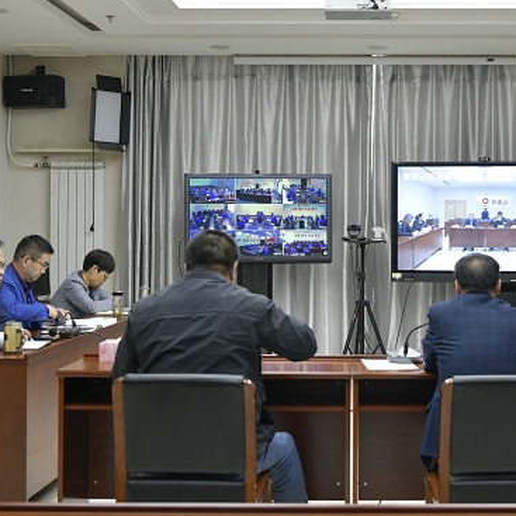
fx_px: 995
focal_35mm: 59
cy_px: 225
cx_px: 363
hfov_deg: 28.8
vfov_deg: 29.0
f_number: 5
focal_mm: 34
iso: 1600
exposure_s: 1/100
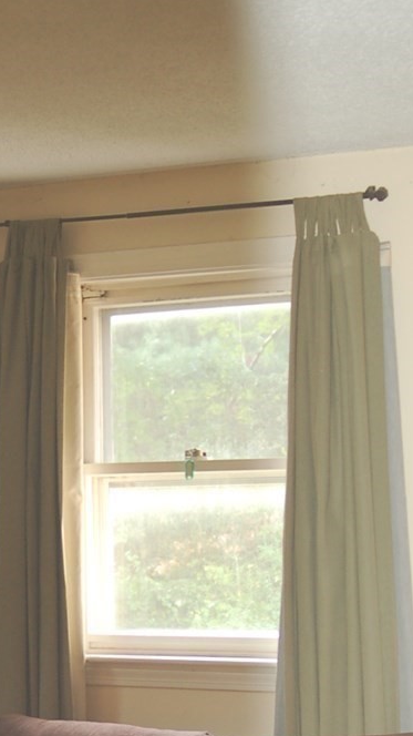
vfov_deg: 21.1
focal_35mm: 99
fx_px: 1929
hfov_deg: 12.1
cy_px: 667
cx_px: 11
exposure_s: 1/60
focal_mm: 28
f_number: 3.3
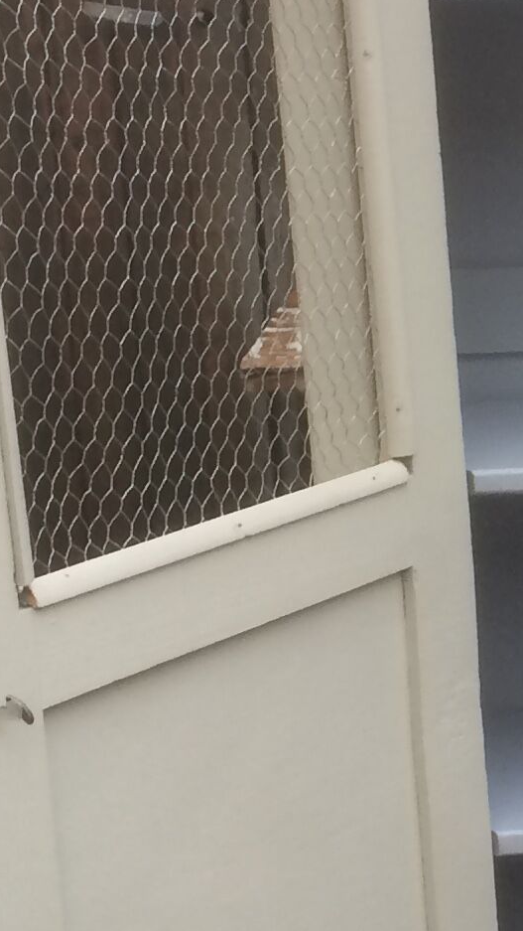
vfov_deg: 19.4
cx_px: 999
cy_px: 392
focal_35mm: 110
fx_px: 2712
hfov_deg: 10.3
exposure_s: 1/33
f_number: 2.2
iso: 32
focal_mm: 4.15
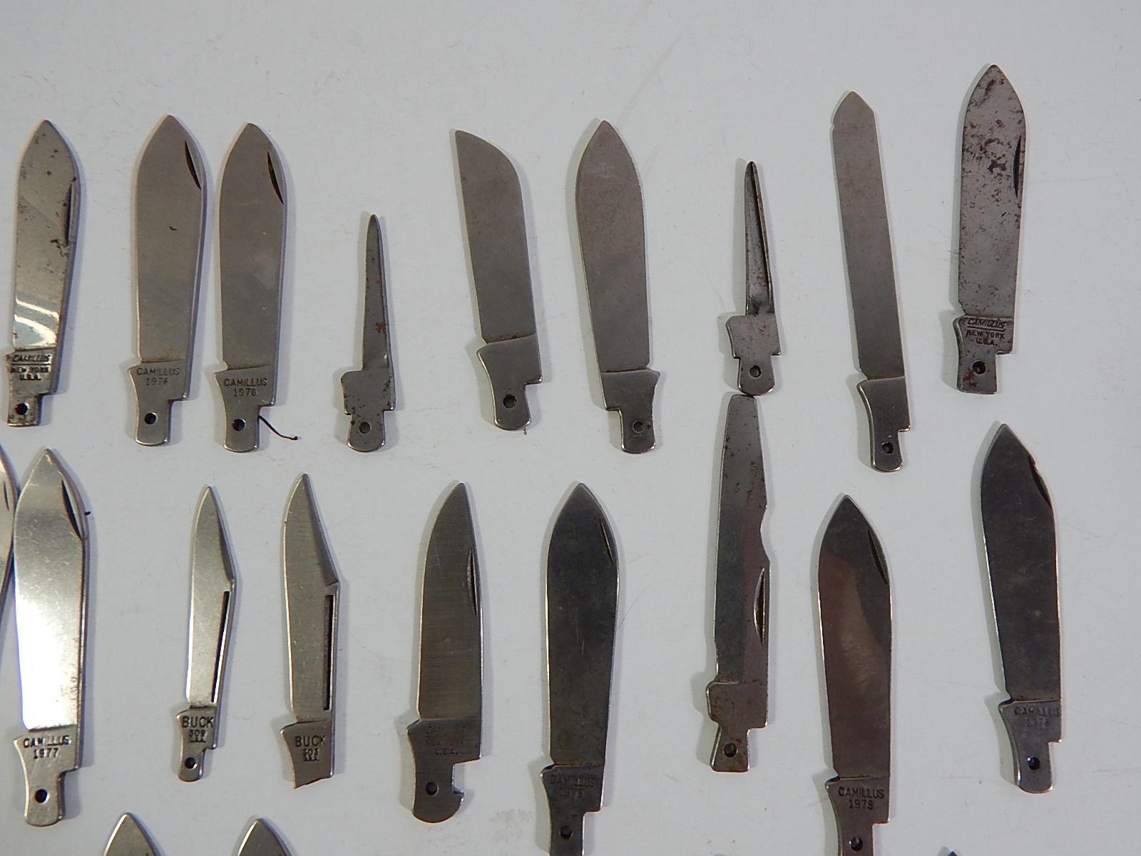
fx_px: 824
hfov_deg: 69.4
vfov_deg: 54.9
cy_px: 428
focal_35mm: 25
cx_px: 570
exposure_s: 1/30
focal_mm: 4.5
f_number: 3.1
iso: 125
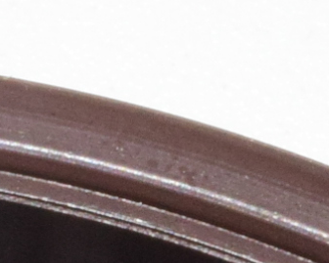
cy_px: 361
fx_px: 6360
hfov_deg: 3.0
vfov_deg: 2.4
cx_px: -173
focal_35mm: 653
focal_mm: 52
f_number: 36
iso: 1600
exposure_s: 1/60
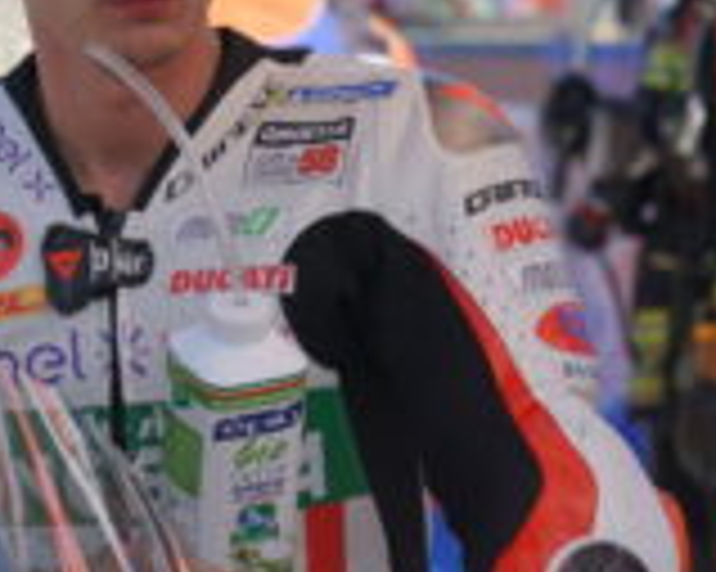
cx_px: 302
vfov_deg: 8.3
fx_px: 3939
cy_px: 189
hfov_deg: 10.4
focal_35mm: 186
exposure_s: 1/250
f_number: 4.5
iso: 100
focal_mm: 70
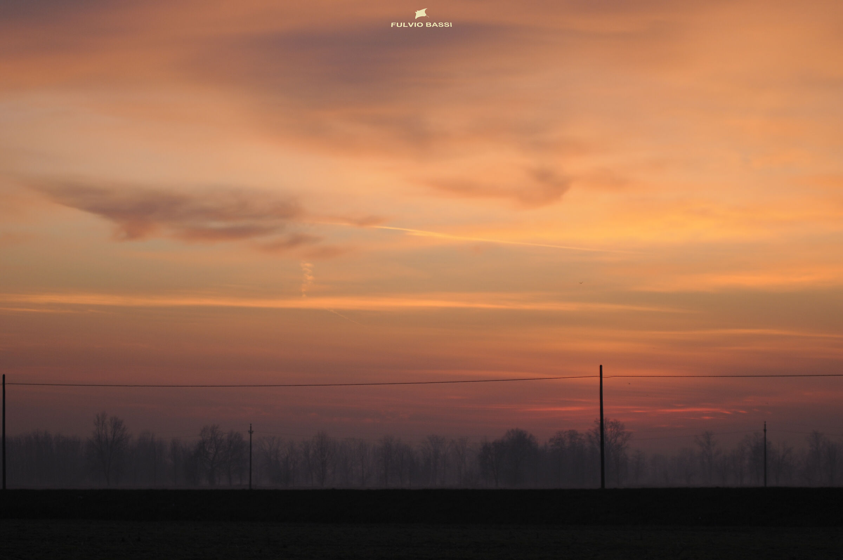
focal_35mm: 120
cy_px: 280
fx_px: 2807
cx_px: 422
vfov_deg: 11.4
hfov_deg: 17.1
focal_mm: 80
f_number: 2.8
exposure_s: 1/200
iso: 200
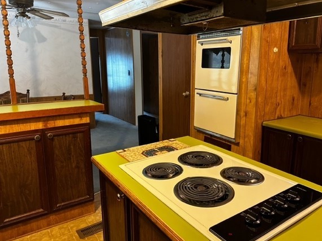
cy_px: 115
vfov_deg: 51.4
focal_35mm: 27
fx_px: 251
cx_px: 181
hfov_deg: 65.1
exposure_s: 1/60
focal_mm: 6.86
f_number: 1.78
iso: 640
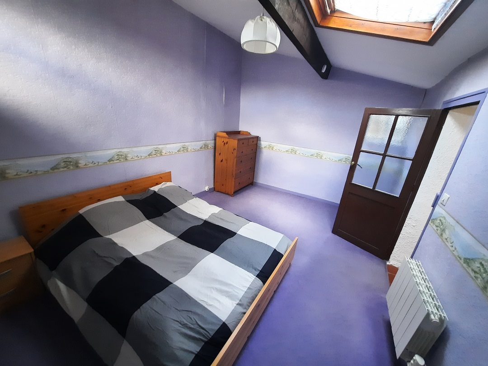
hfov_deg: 106.2
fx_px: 183
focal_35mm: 13
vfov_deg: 89.9
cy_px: 183
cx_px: 244
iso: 640
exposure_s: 1/20
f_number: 2.2
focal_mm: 1.74
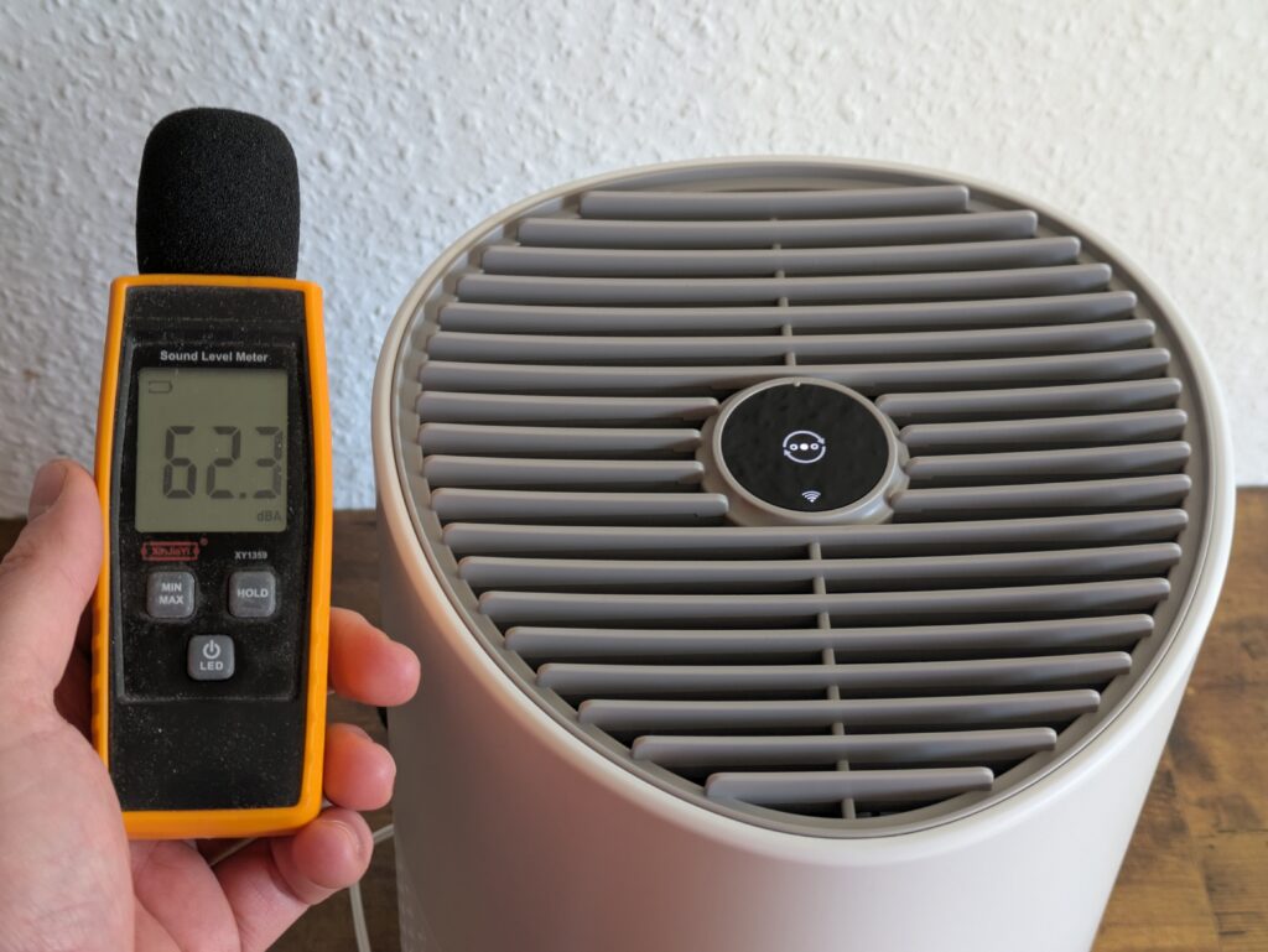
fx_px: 1869
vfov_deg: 28.6
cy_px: 476
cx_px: 634
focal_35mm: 51
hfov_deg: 37.5
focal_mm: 5.43
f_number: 1.89
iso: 95
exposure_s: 1/25
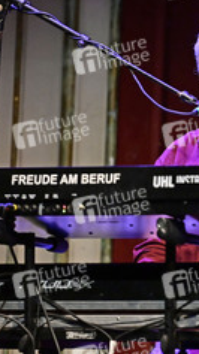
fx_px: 3740
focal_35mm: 398
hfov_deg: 3.0
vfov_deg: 5.4
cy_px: 169
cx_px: 221
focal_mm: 200
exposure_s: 1/250
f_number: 2.8
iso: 6400
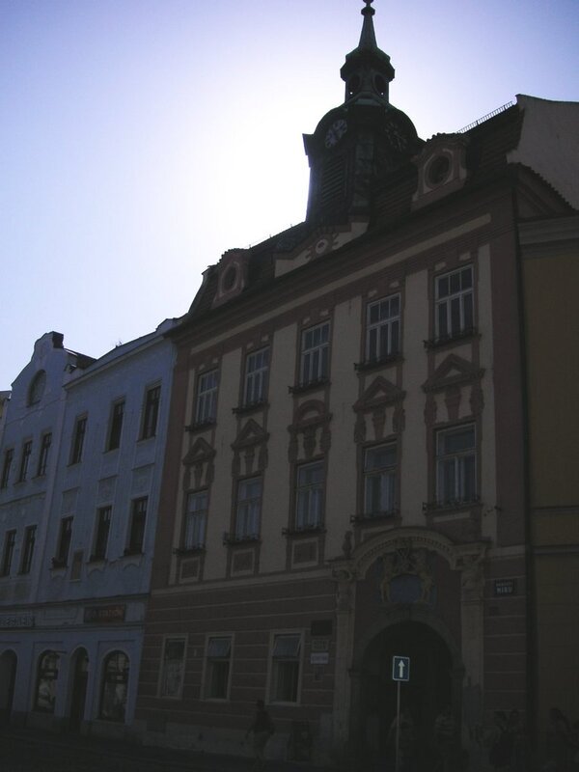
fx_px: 825
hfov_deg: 38.7
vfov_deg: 50.1
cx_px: 290
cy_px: 386
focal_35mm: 37
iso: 50
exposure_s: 1/350
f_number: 6.7
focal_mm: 6.1
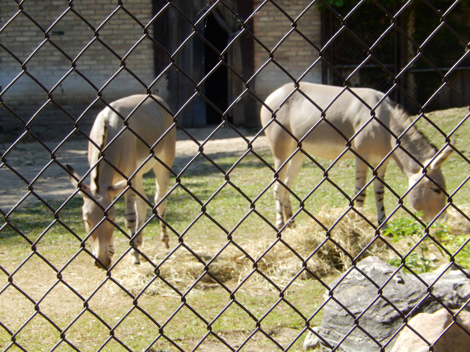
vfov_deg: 10.1
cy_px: 176
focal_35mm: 147
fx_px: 1996
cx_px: 235
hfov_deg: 13.4
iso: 125
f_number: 5.6
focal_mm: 26.4
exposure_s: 1/200
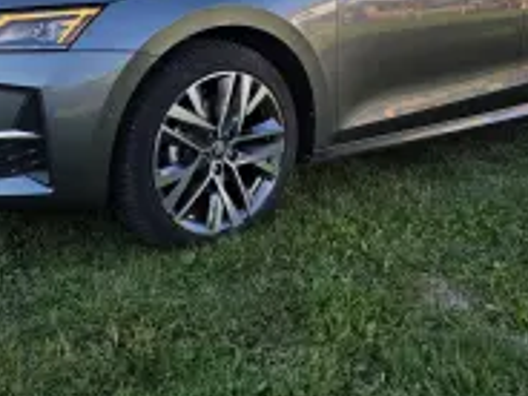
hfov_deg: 41.8
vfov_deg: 31.2
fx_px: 686
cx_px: 207
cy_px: 69
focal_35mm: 45
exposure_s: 1/1667
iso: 80
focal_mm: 6.3
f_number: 1.7
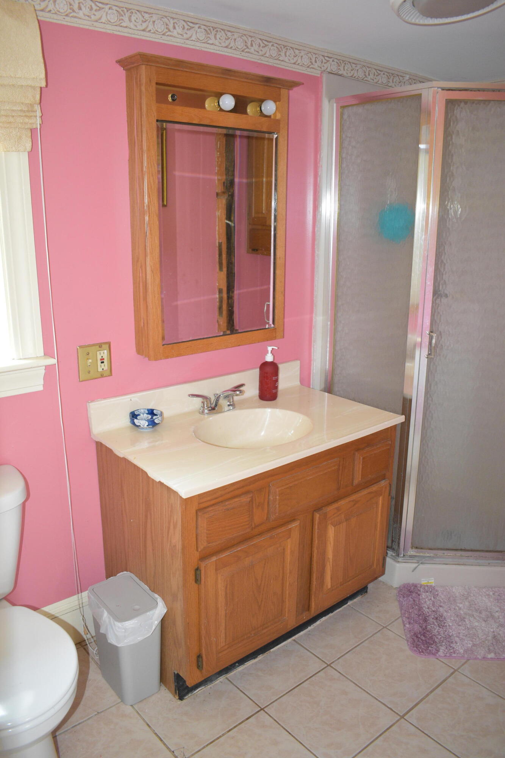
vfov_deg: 67.4
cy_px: 379
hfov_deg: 47.9
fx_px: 568
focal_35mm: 27
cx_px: 252
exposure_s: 1/60
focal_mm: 18
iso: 1250
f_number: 3.5
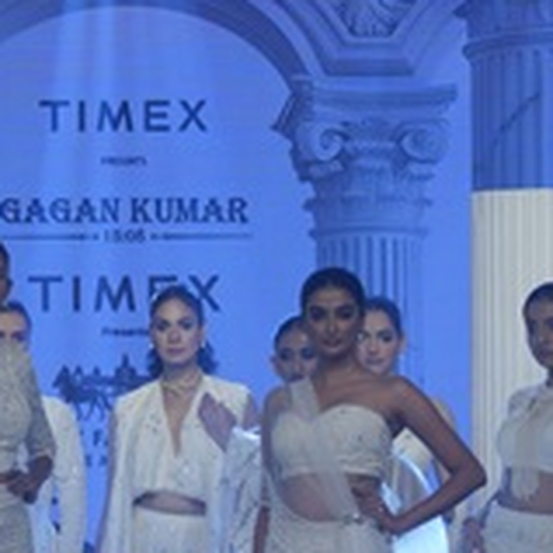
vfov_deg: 4.5
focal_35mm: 393
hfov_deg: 4.5
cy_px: 351
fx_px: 7103
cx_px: 198
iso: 200
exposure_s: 1/160
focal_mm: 105
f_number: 4
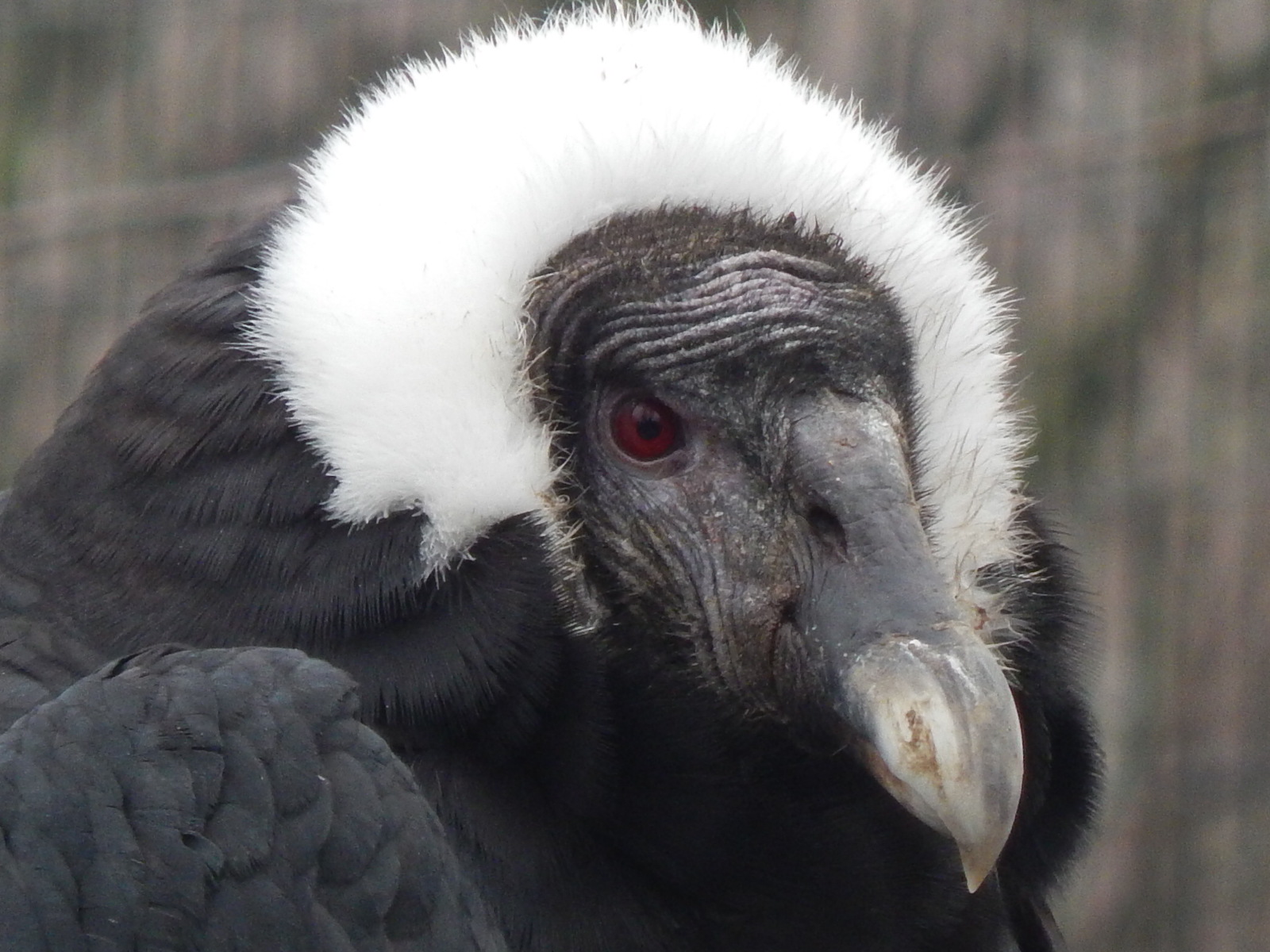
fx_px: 24765
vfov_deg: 2.2
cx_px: 635
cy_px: 476
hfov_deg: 2.9
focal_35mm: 675
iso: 280
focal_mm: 120
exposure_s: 1/125
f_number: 5.8
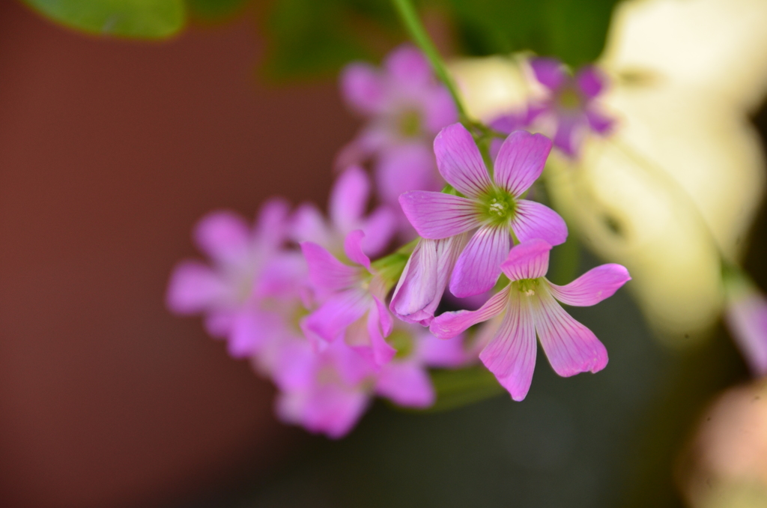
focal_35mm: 300
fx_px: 6378
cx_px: 384
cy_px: 254
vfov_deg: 4.6
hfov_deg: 6.9
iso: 400
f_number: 7.1
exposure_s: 1/200
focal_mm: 200
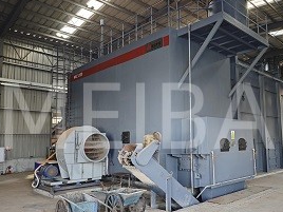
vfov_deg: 46.7
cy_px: 115
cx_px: 168
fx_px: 245
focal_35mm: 30
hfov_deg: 59.5
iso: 250
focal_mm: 6.55
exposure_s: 1/101
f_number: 1.6
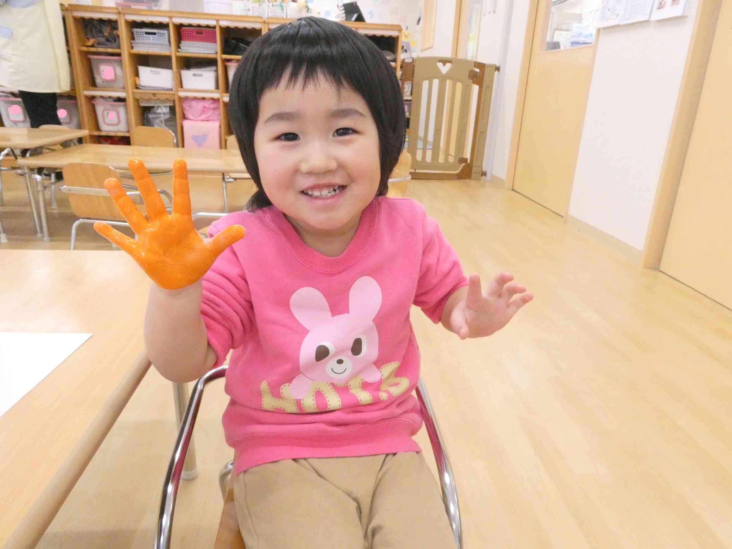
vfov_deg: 56.8
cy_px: 274
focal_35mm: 24
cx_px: 366
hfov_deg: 71.6
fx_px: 508
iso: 1000
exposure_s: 1/125
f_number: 3.3
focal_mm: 4.3
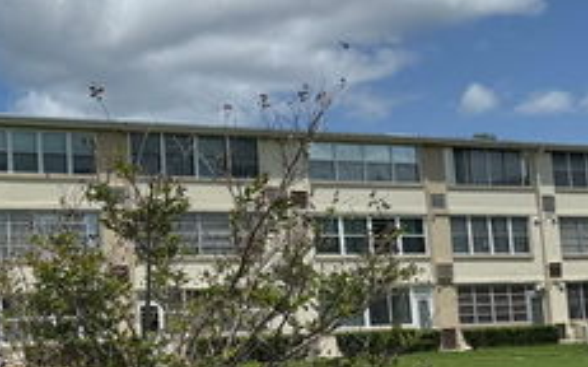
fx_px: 1009
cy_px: 190
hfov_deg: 30.5
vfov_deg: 20.6
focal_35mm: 63
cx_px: 20
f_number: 1.78
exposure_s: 1/9009
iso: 80
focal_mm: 6.76
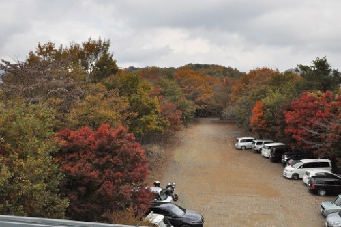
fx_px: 355
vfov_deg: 35.4
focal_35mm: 38
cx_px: 170
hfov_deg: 51.3
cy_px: 114
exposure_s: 1/1250
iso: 3200
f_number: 18
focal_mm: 25
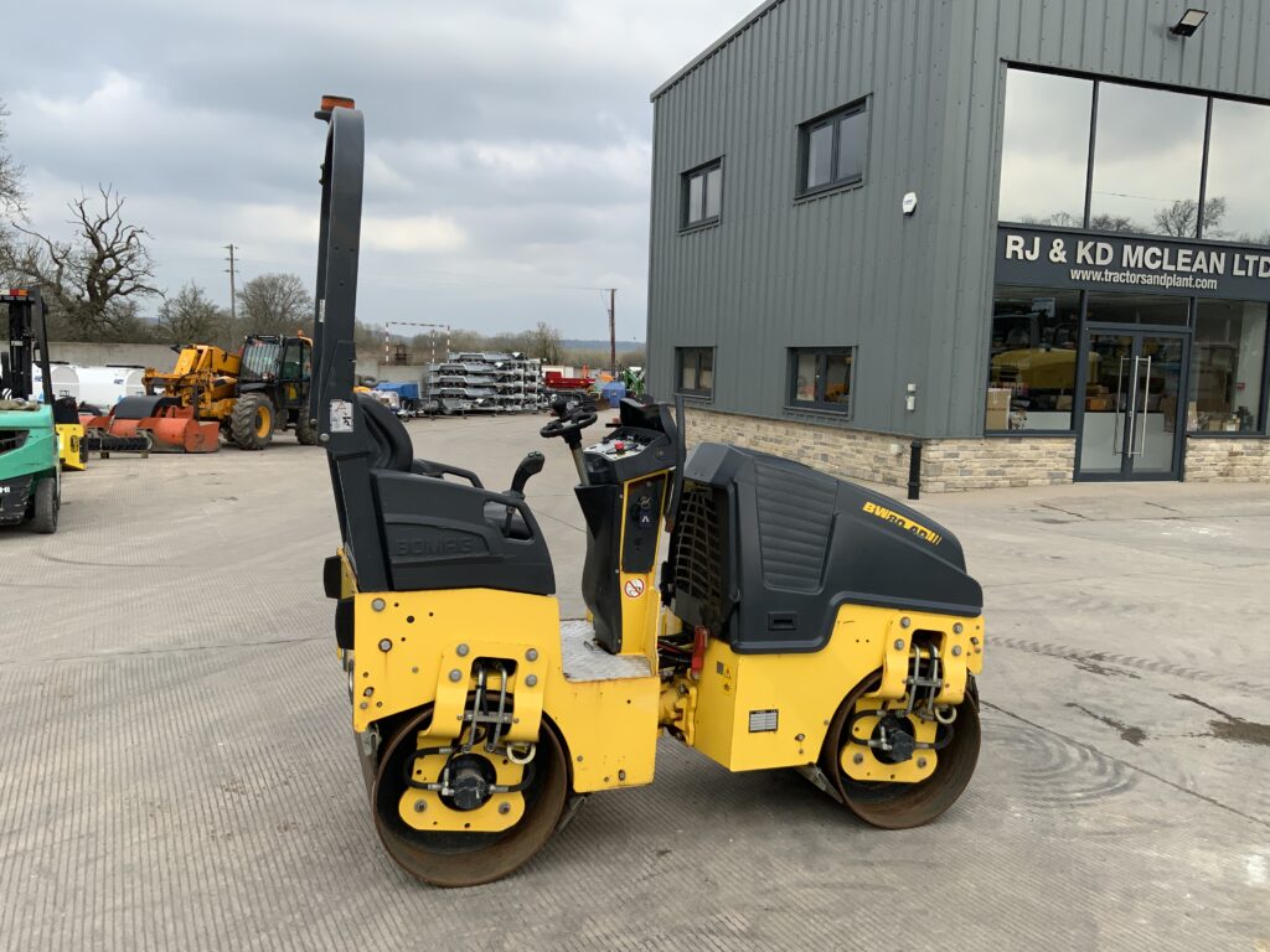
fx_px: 1064
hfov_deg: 61.7
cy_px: 476
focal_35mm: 29
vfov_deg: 48.2
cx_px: 635
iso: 16
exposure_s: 1/1250
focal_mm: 3
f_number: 1.8
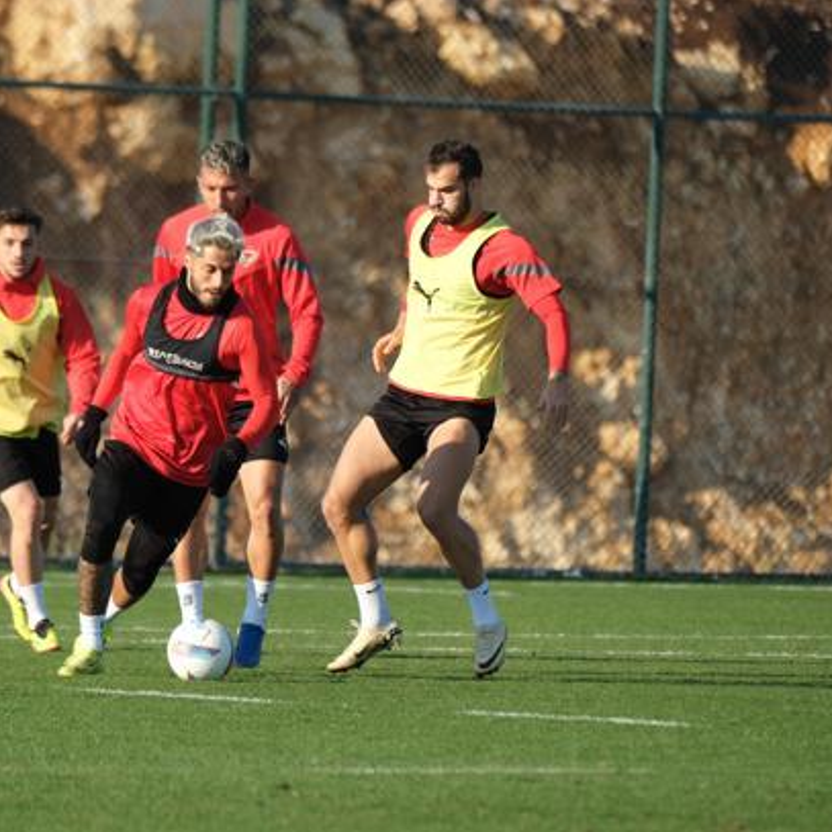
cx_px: 365
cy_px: 415
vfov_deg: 3.4
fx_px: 14167
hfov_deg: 3.4
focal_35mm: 521
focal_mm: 270.6
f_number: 5
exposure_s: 1/800
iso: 250
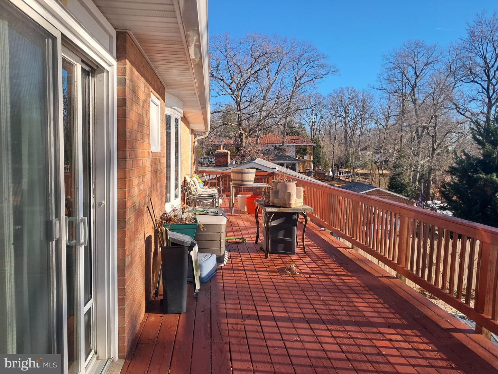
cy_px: 187
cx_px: 249
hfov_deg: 65.3
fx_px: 388
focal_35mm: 27
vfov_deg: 51.4
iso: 50
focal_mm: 4
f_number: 1.8
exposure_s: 1/276
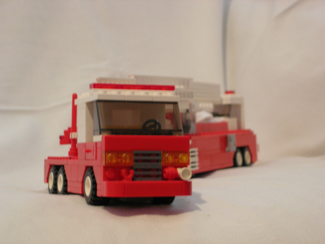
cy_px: 122
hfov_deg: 19.1
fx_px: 967
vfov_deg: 14.4
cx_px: 162
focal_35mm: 103
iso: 120
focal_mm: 21.3
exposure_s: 1/3.9
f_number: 4.6
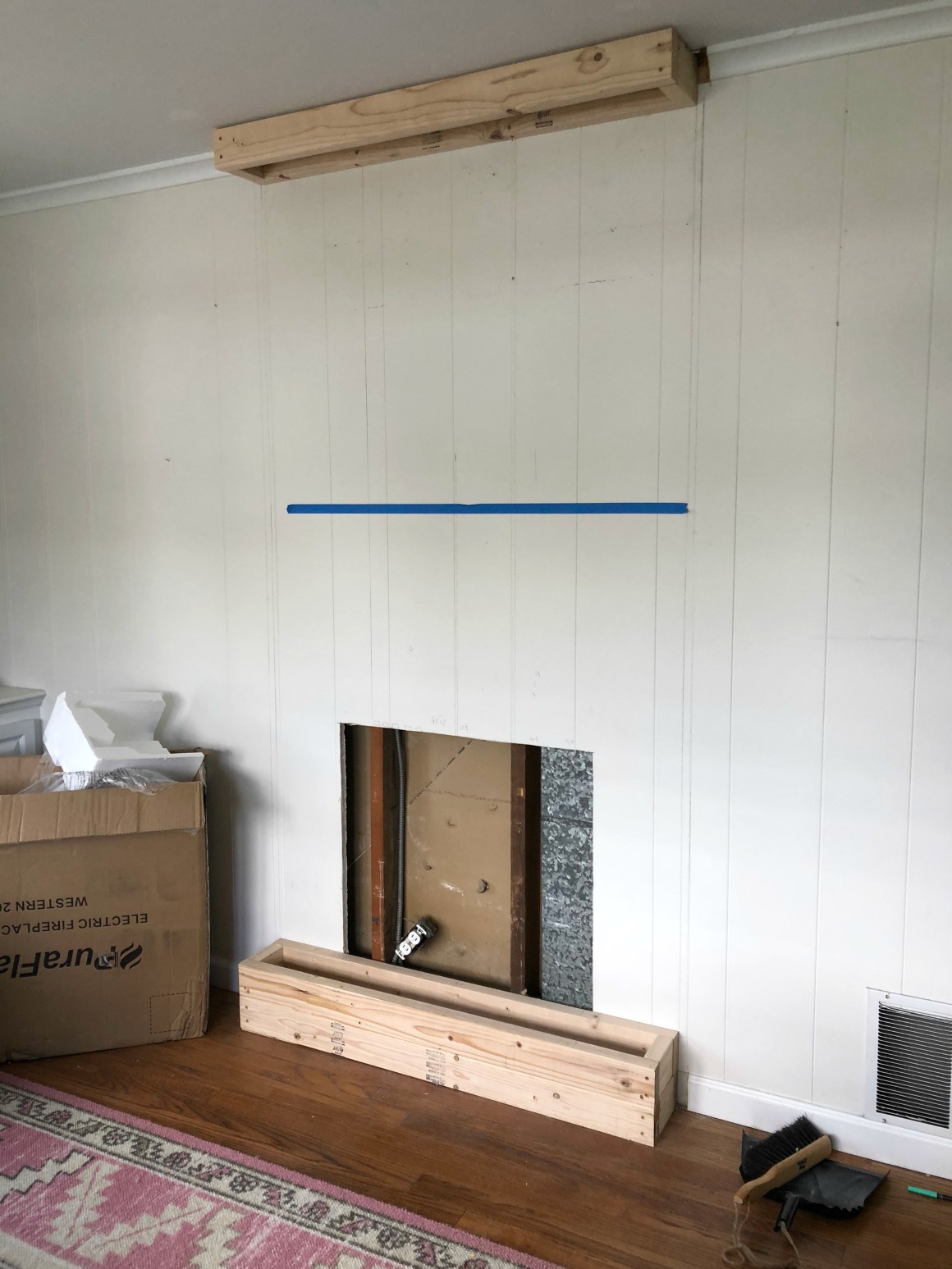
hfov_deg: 49.7
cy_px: 634
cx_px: 476
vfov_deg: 63.4
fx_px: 1027
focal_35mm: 28
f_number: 1.8
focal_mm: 3.99
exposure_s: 1/40
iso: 32
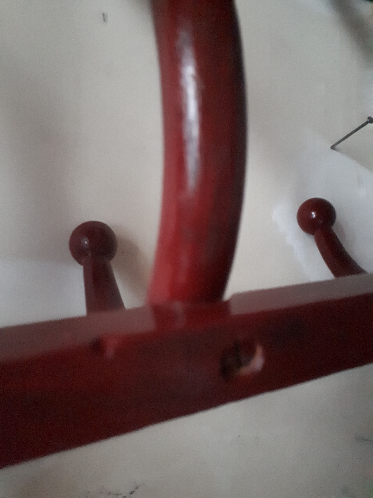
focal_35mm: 27
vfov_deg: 65.3
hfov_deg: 51.4
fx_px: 388
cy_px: 249
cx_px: 186
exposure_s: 1/10
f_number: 1.9
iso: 2000
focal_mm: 3.6
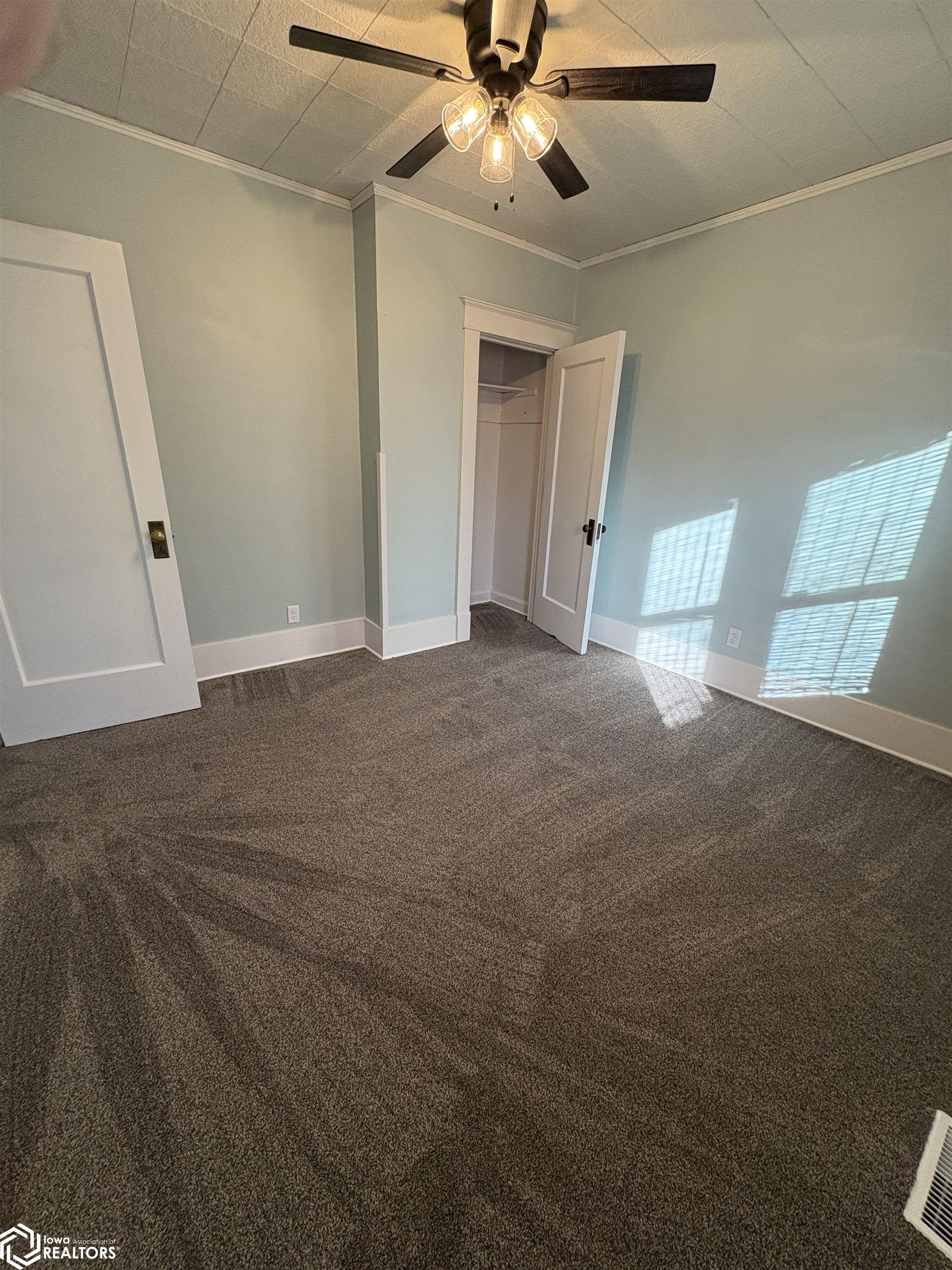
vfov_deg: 102.1
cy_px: 635
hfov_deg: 85.7
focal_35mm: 14
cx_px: 476
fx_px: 513
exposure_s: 1/120
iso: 250
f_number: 2.2
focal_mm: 2.22
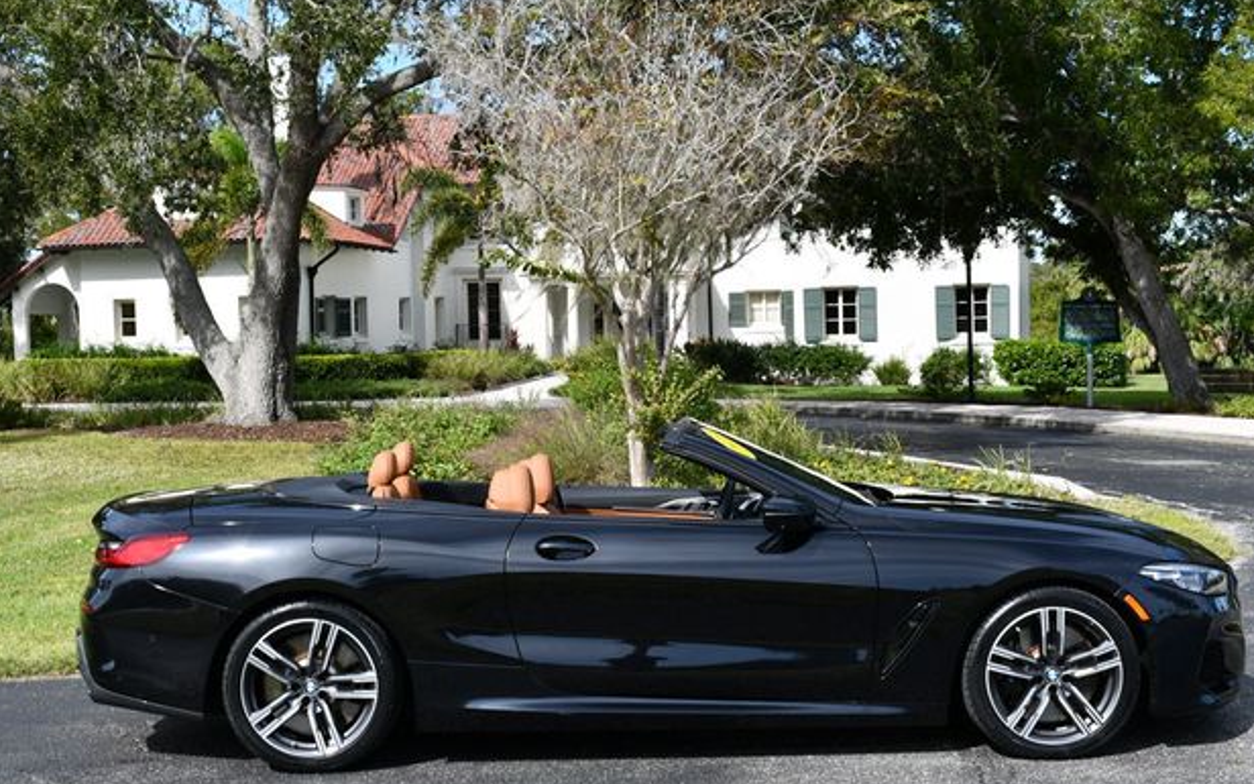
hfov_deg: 38.2
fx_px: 1811
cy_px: 391
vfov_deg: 24.4
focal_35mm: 53
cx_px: 635
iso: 110
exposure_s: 1/250
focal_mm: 25
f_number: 8
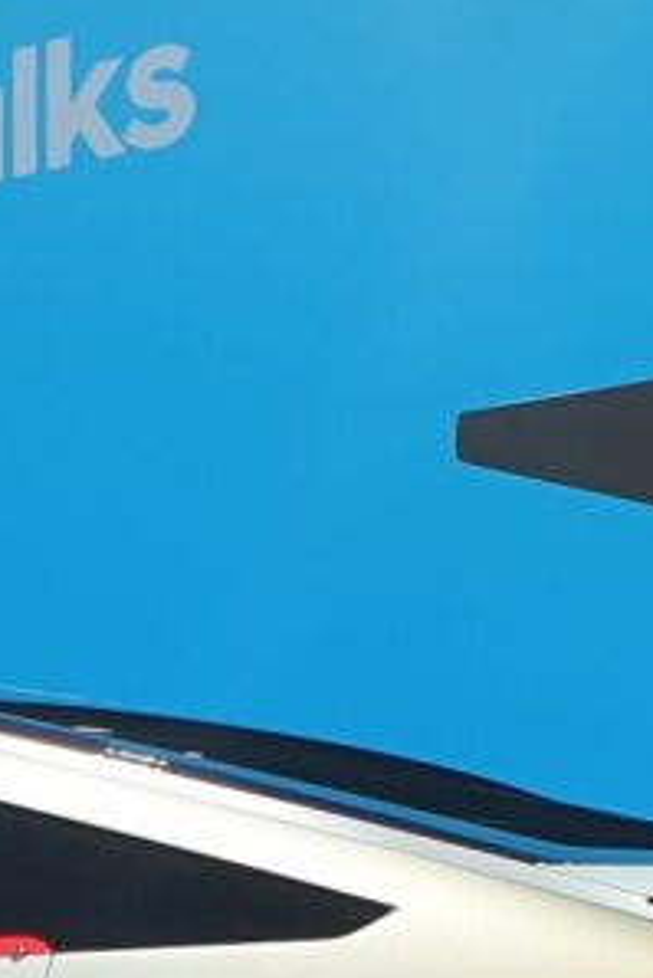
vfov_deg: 13.9
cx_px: -482
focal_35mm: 145
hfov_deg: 9.1
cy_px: 988
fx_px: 3940
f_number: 2.4
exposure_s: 1/60
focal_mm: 4.3
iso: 64
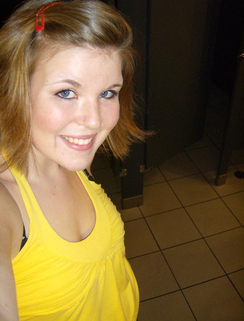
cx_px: 122
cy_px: 160
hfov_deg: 40.0
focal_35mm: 36
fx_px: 335
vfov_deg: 51.1
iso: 200
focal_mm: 6
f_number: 2.8
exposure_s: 1/60
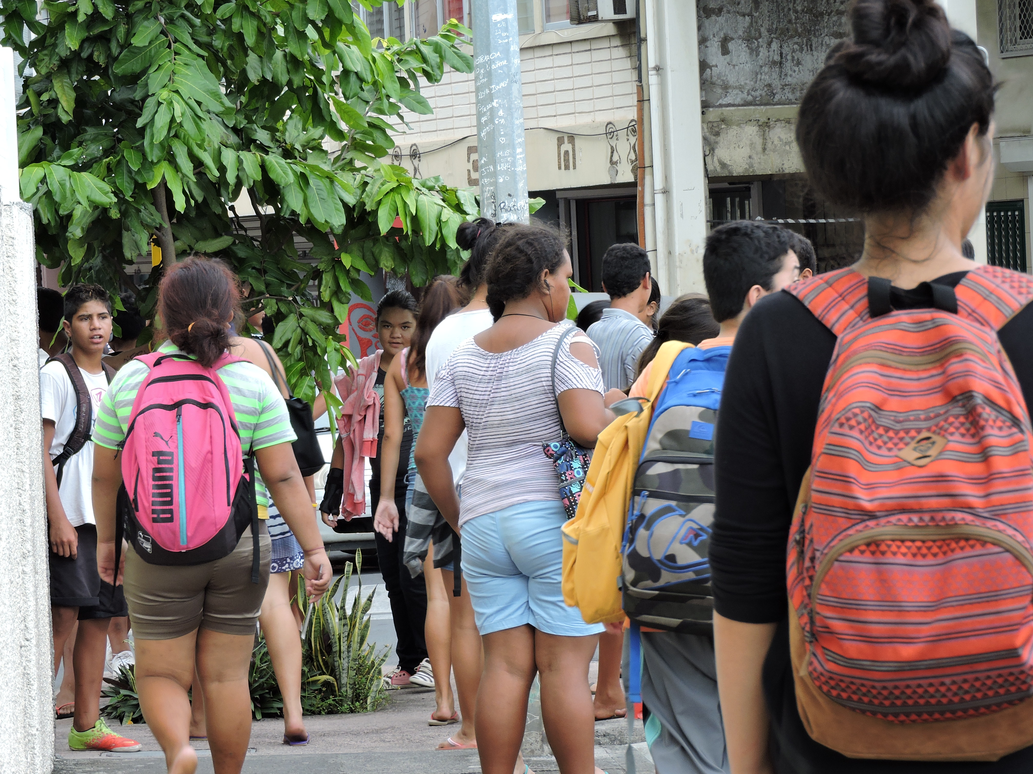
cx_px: 555
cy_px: 419
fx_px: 5133
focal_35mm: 172
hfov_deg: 11.5
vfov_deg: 8.6
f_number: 5.2
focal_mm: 26.9
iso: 100
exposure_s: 1/80
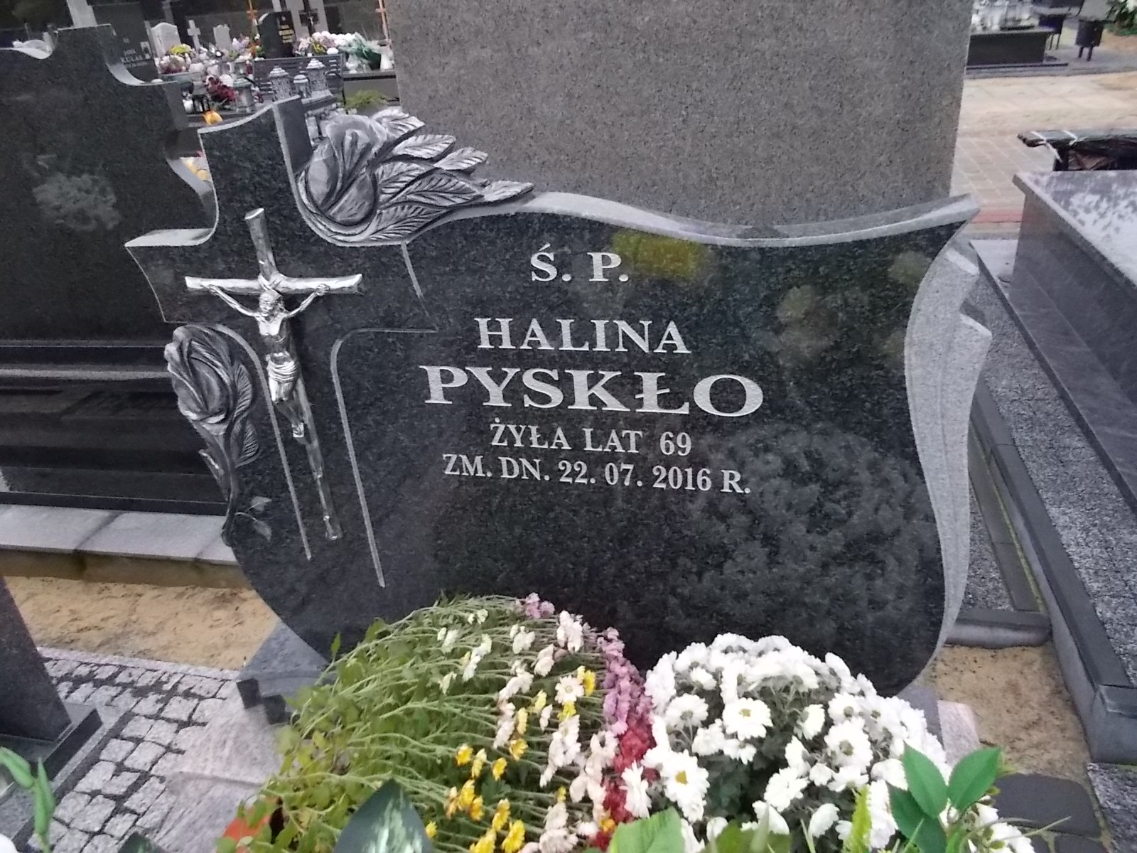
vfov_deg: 53.1
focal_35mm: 26
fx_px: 854
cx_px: 568
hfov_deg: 67.3
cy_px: 426
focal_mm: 4.6
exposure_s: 1/100
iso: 400
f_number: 8
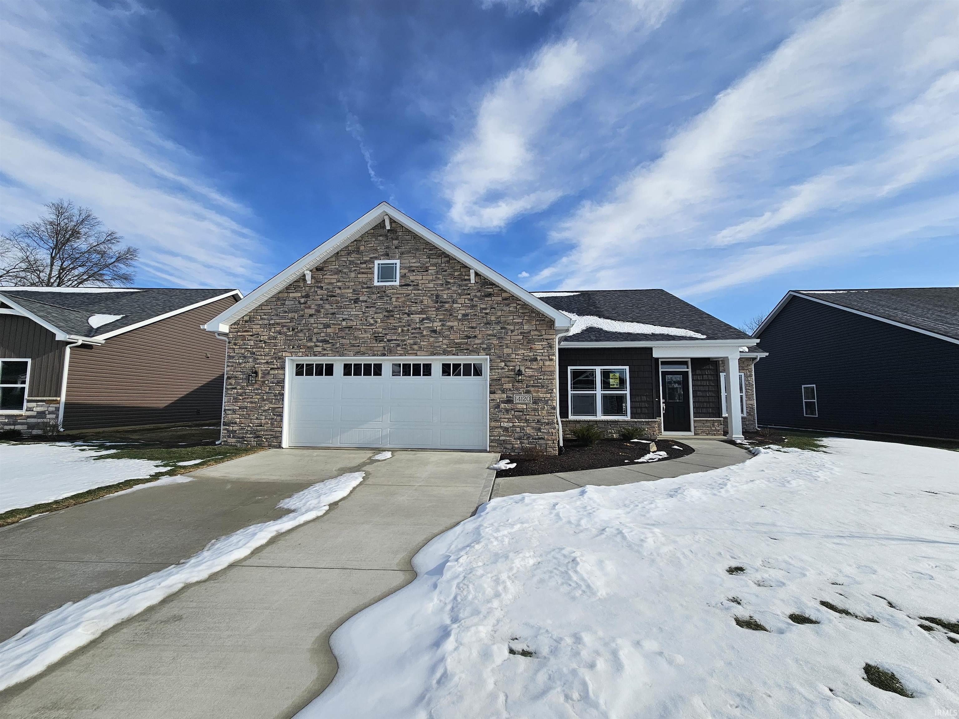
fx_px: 360
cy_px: 360
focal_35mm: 13
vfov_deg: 89.9
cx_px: 480
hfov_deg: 106.2
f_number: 2.2
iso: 50
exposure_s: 1/4517
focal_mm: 2.2
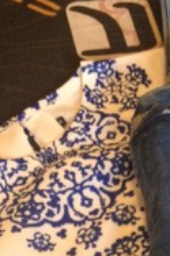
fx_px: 688
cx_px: 115
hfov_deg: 14.1
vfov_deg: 20.1
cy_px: 279
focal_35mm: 97
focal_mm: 4.28
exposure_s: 1/17
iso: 320
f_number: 2.4
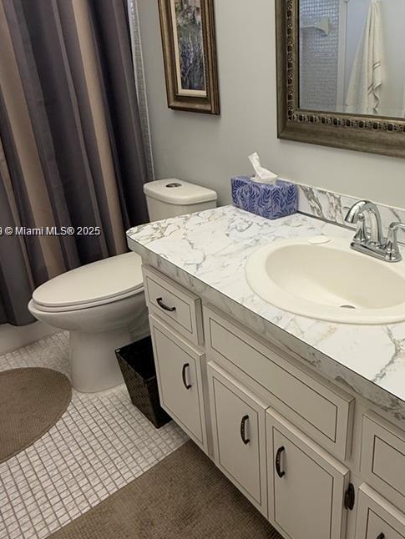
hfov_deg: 50.0
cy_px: 232
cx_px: 323
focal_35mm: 26
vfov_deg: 67.0
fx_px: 405
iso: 160
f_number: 2.2
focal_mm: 2.22
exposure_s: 1/120
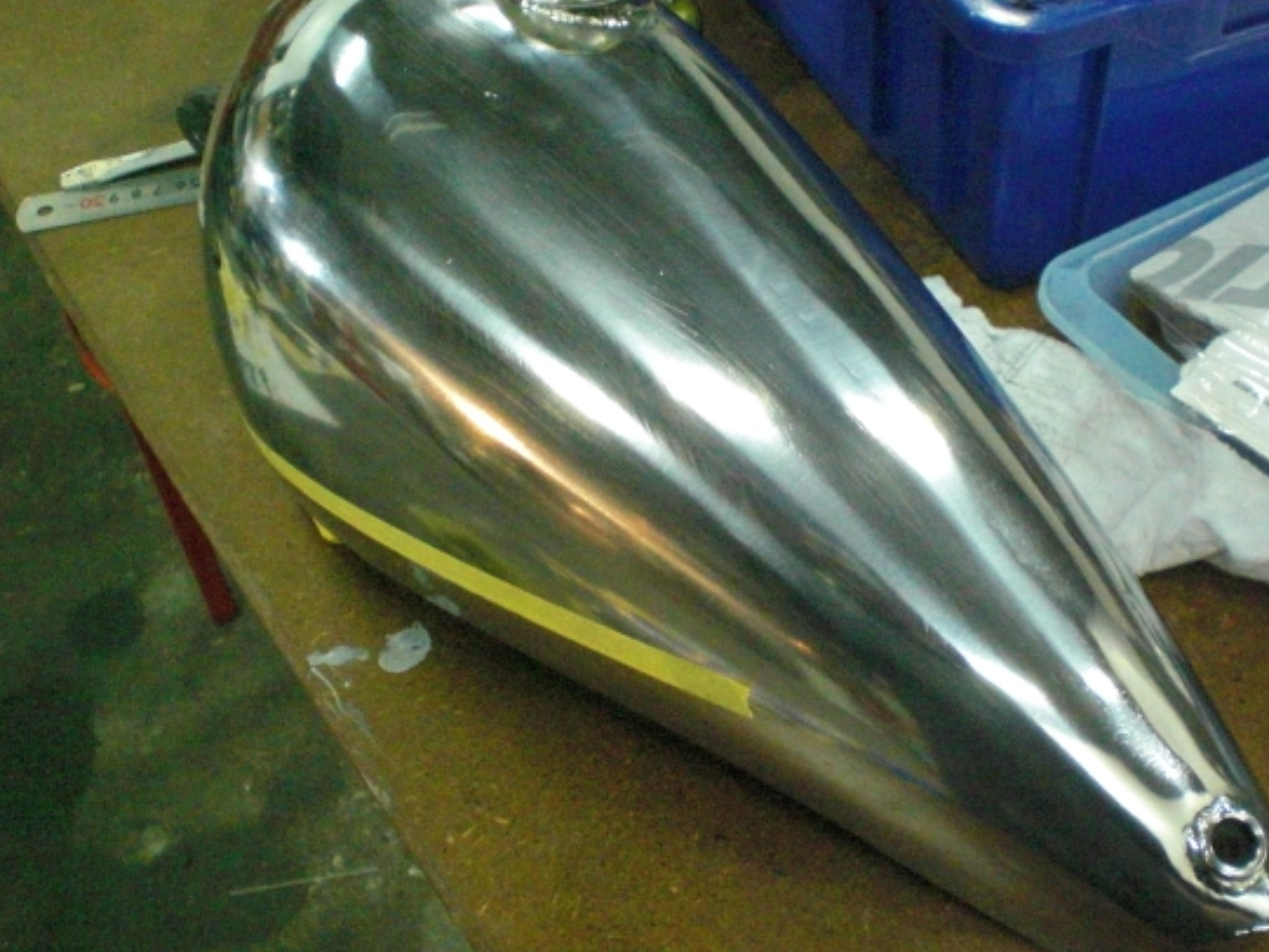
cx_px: 717
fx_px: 1650
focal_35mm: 45
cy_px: 437
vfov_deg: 32.2
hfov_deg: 42.0
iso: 800
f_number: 3.1
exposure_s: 1/25
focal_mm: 6.3
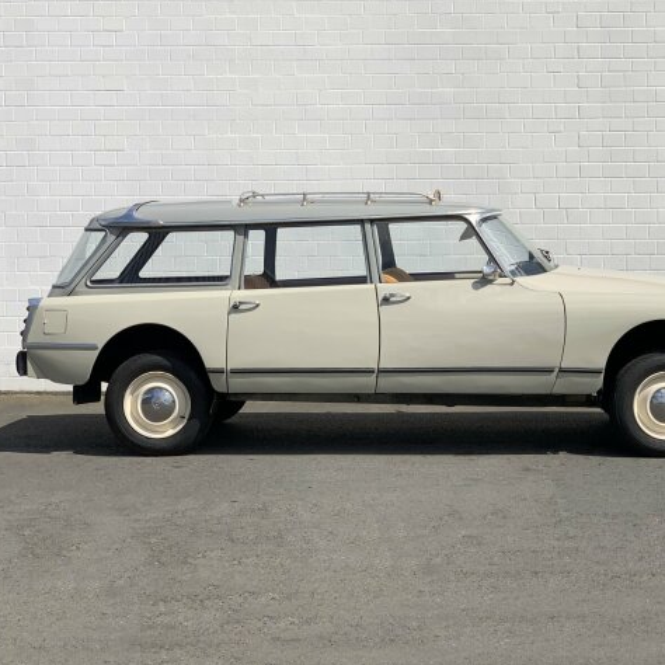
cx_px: 410
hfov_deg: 27.6
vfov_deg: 27.7
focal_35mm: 62
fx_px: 1348
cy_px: 334
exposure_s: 1/2083
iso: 16
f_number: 2.4
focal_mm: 6
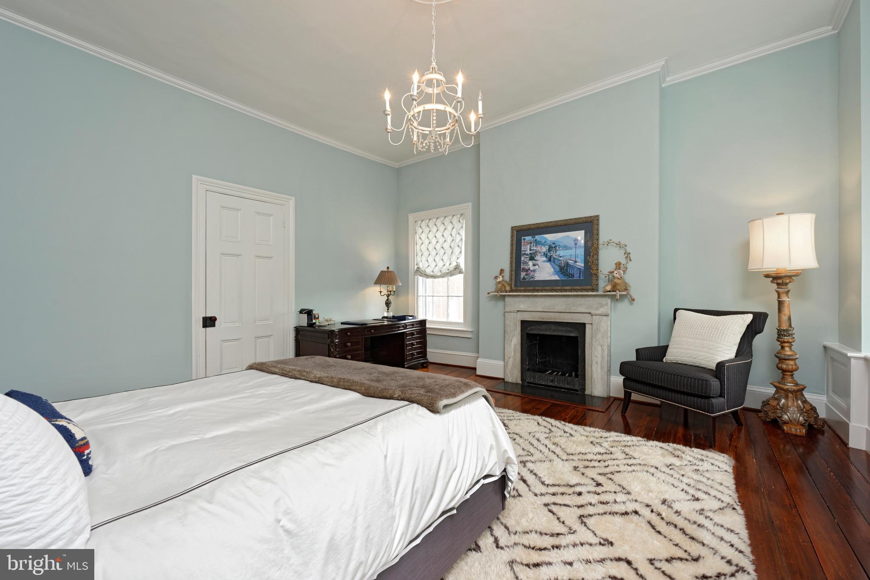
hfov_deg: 104.2
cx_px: 435
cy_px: 290
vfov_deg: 81.2
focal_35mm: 14
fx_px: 338
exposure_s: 1/2.5
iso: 320
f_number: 13
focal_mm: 14
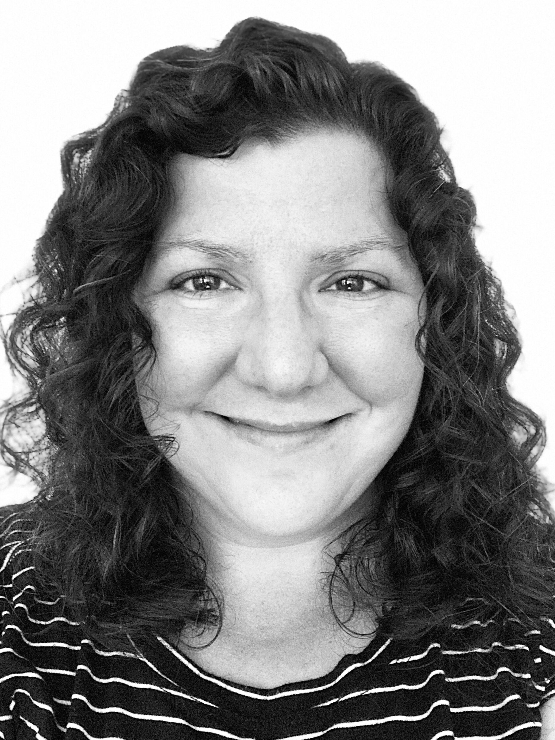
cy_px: 365
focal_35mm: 33
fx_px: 705
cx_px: 279
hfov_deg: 42.9
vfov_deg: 55.4
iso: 500
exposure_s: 1/30
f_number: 2.2
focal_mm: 2.87
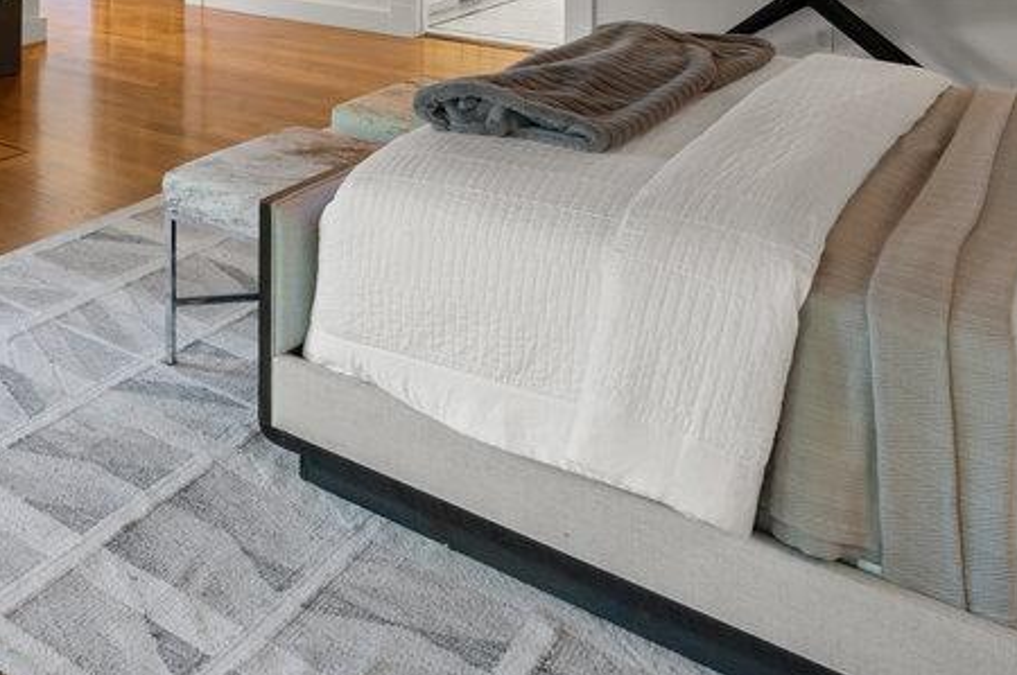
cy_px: -194
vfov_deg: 27.3
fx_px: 1166
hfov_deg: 39.0
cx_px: -95
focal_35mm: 41
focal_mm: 15.5
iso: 400
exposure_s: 1/5
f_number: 11
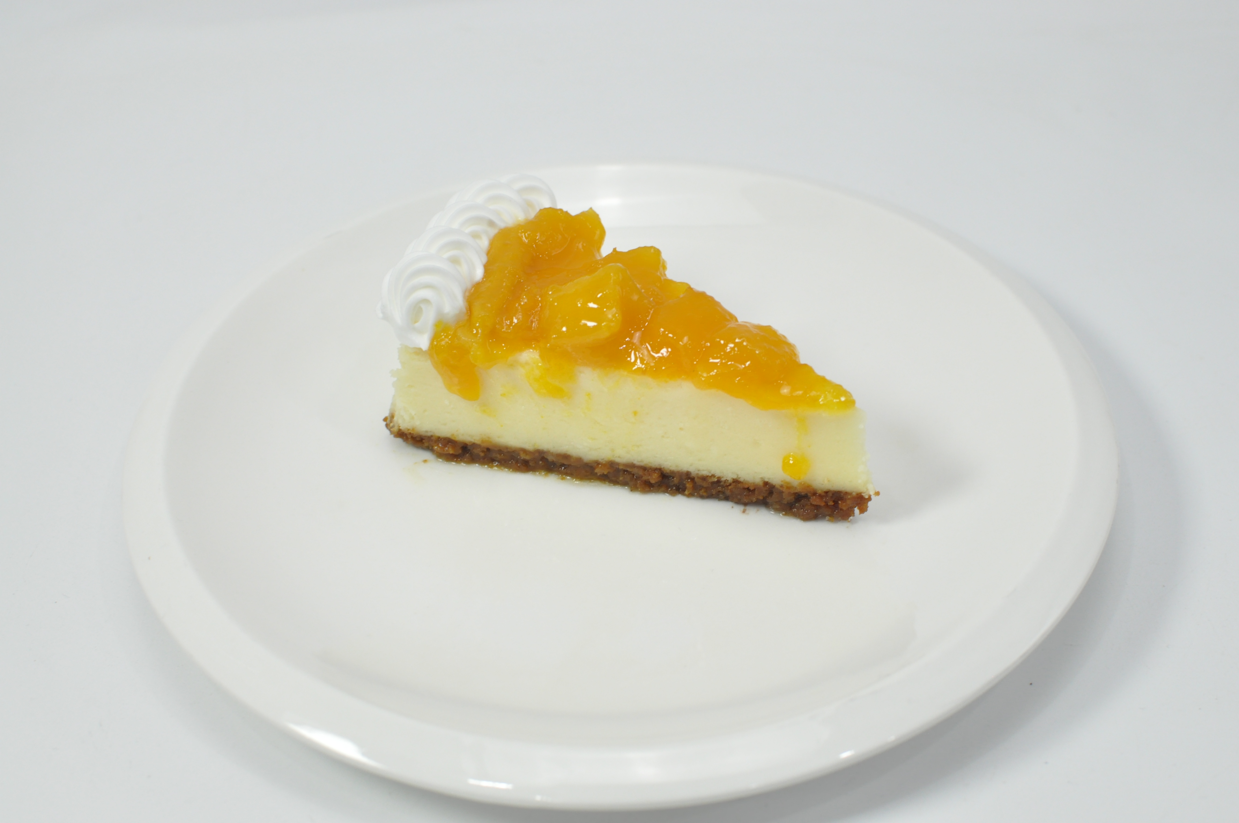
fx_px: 1805
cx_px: 620
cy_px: 412
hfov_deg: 37.9
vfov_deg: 25.7
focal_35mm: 52
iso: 800
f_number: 6.3
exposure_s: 1/125
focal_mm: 35
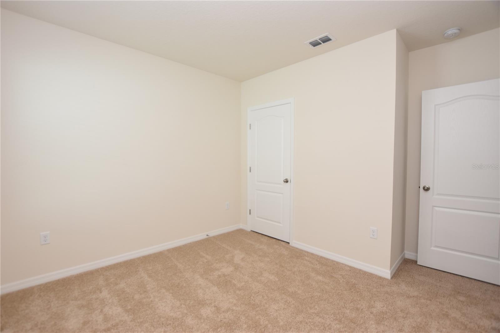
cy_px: 166
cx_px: 250
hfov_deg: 100.4
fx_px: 208
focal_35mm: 15
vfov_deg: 77.3
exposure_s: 1/100
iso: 200
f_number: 5
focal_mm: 10
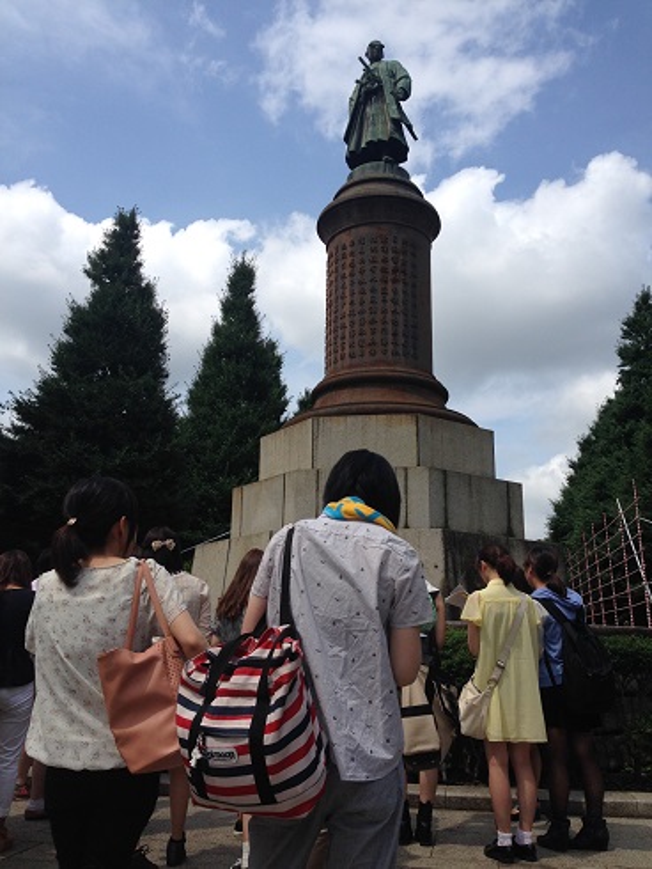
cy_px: 434
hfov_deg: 43.0
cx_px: 326
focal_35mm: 33
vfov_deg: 55.3
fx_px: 828
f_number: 2.4
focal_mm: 4.12
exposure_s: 1/2169
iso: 50
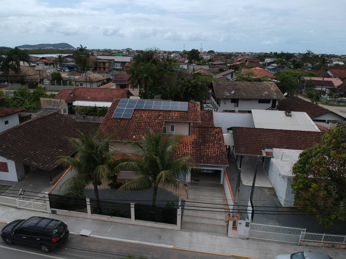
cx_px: 173
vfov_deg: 54.9
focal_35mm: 25
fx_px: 250
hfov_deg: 69.4
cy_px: 130
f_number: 2.6
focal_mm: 4.49
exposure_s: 1/2000
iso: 101
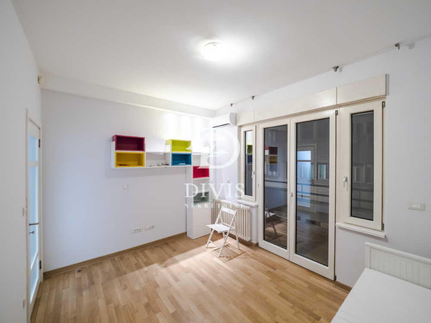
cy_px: 162
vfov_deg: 85.7
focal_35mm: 14
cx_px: 216
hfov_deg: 102.1
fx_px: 174
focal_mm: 7
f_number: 4
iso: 400
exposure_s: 1/6
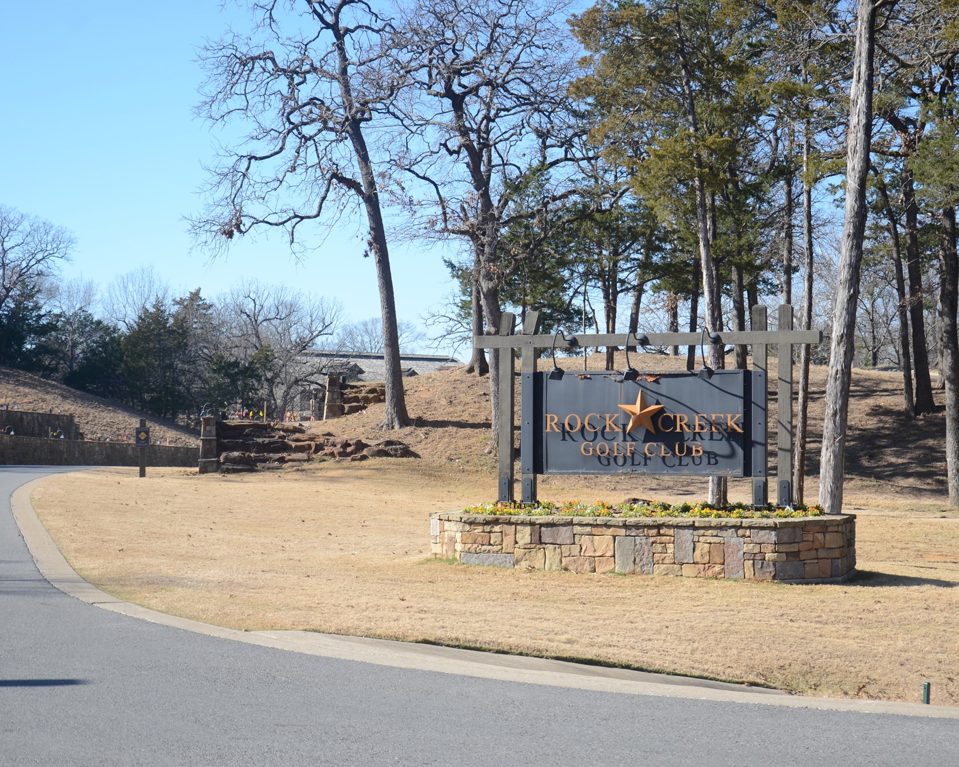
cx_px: 556
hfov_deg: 31.6
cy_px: 383
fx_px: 1691
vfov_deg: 25.6
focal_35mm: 60
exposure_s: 1/250
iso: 100
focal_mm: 35
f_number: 5.6
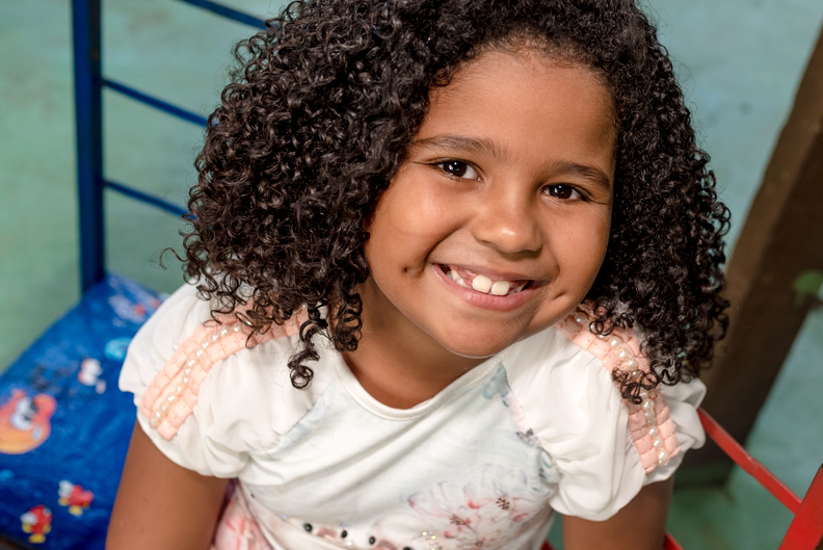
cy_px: 213
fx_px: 1212
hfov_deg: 37.4
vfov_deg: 25.5
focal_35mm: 53
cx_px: 485
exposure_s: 1/320
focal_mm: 35
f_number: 4
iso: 250
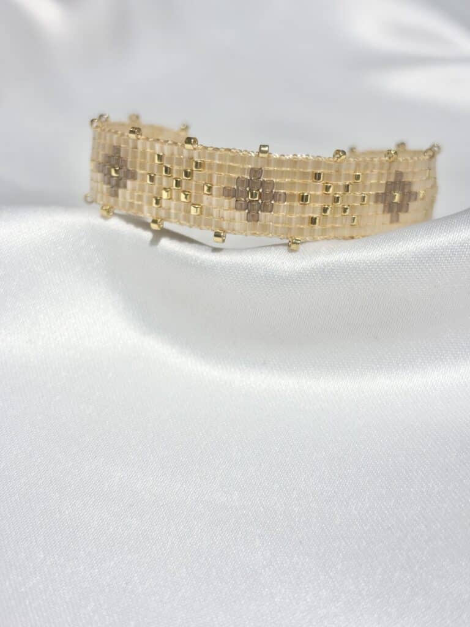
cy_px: 314
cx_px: 235
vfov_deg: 36.8
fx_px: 941
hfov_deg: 28.0
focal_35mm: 52
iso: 32
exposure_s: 1/421
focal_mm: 5.96
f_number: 1.6
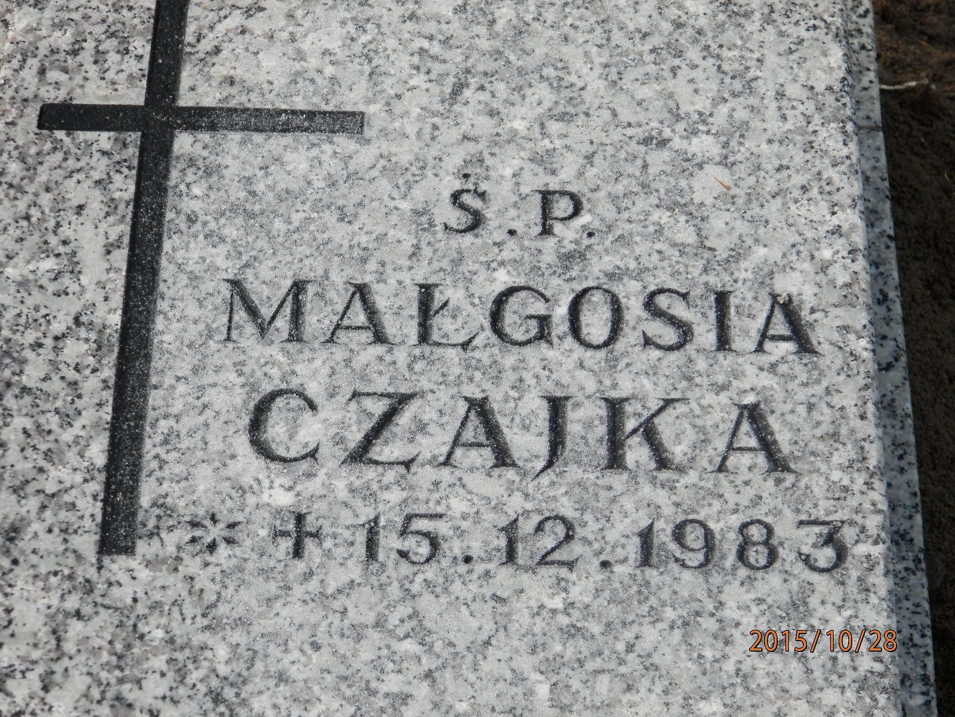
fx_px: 3642
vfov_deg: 11.2
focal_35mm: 132
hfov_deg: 14.9
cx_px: 478
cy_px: 358
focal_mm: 23.6
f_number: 4.7
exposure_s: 1/160
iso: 200
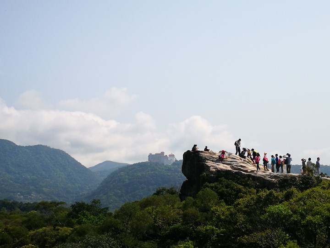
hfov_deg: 35.5
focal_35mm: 54
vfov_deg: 27.0
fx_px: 515
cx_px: 165
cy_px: 124
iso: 50
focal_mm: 4.5
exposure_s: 1/1471
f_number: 2.2
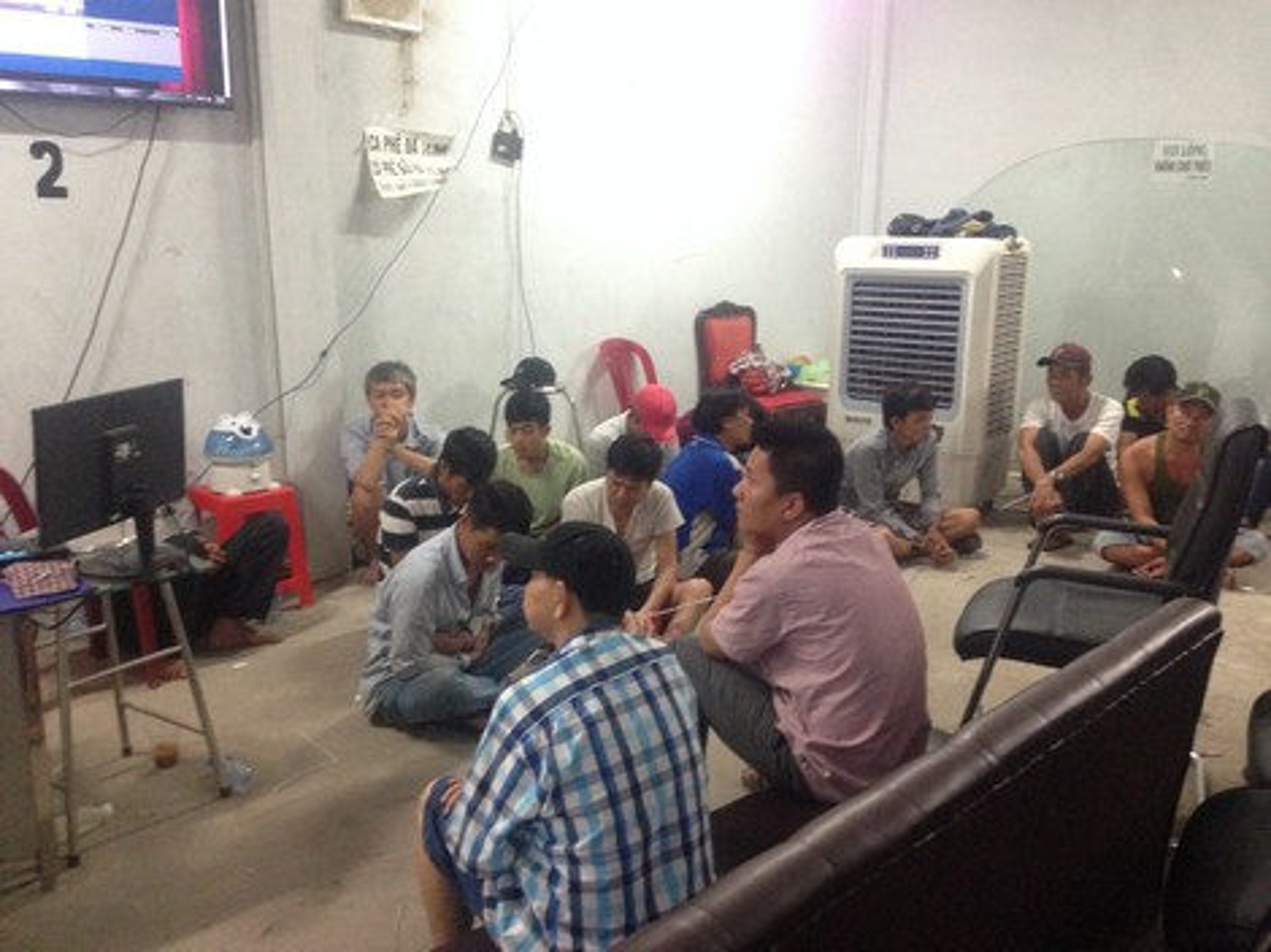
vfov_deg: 42.9
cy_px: 476
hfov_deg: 55.4
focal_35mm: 33
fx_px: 1211
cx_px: 636
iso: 320
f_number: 2.4
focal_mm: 4.12
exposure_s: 1/20
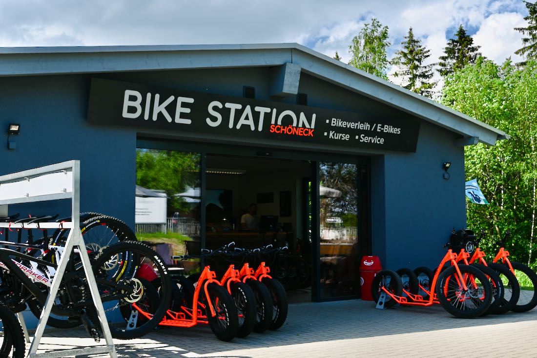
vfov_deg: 36.9
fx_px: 537
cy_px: 179
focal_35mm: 36
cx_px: 268
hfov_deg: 53.1
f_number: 5.6
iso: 140
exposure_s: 1/250
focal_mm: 24
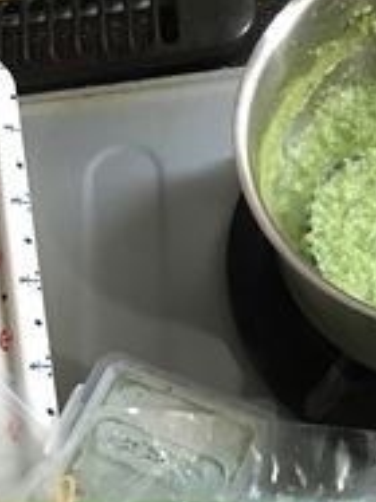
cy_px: 381
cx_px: 317
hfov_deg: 23.2
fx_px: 899
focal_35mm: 62
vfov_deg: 30.6
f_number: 2.2
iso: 64
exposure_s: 1/4
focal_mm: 4.15
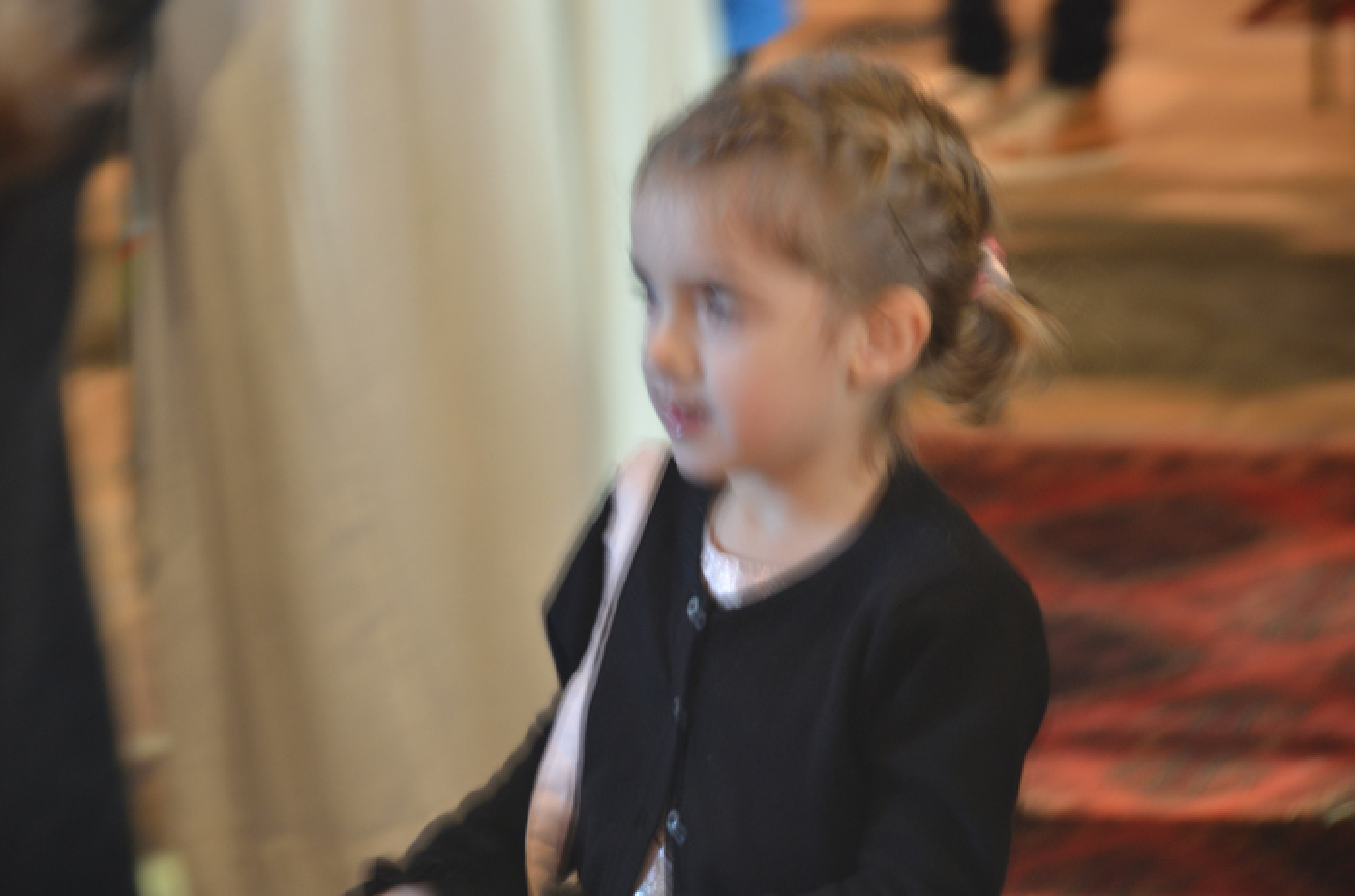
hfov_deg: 11.4
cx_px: 678
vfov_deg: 7.6
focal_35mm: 180
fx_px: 6758
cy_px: 448
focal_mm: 120
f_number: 5.3
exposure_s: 1/5
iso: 400
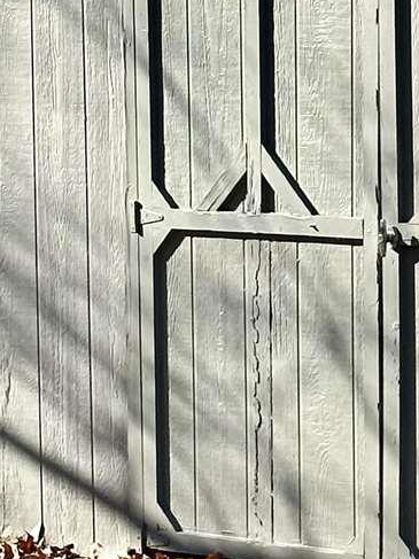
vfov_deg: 8.7
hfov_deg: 6.4
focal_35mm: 227
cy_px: 140
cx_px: 697
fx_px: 3665
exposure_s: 1/2809
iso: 64
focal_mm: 6.86
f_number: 1.78
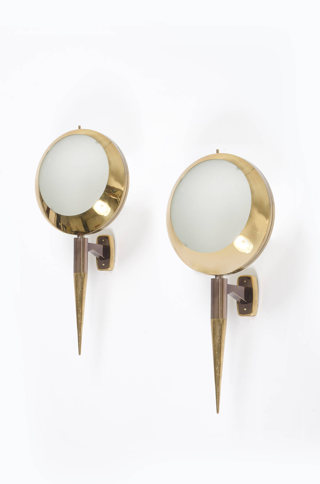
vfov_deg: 35.1
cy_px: 242
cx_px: 160
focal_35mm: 57
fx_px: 763
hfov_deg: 23.7
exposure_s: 1/200
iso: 100
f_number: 20
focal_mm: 38
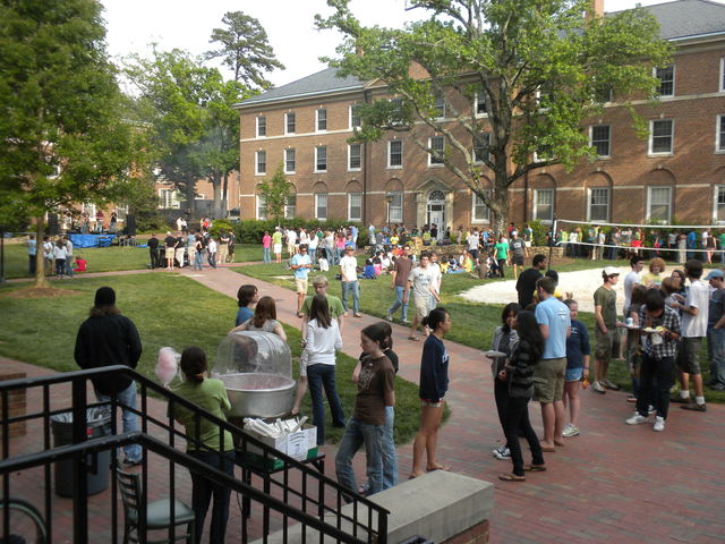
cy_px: 272
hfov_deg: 50.1
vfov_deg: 38.7
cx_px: 362
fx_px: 775
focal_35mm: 37
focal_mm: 6.6
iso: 140
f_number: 3.5
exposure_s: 1/466
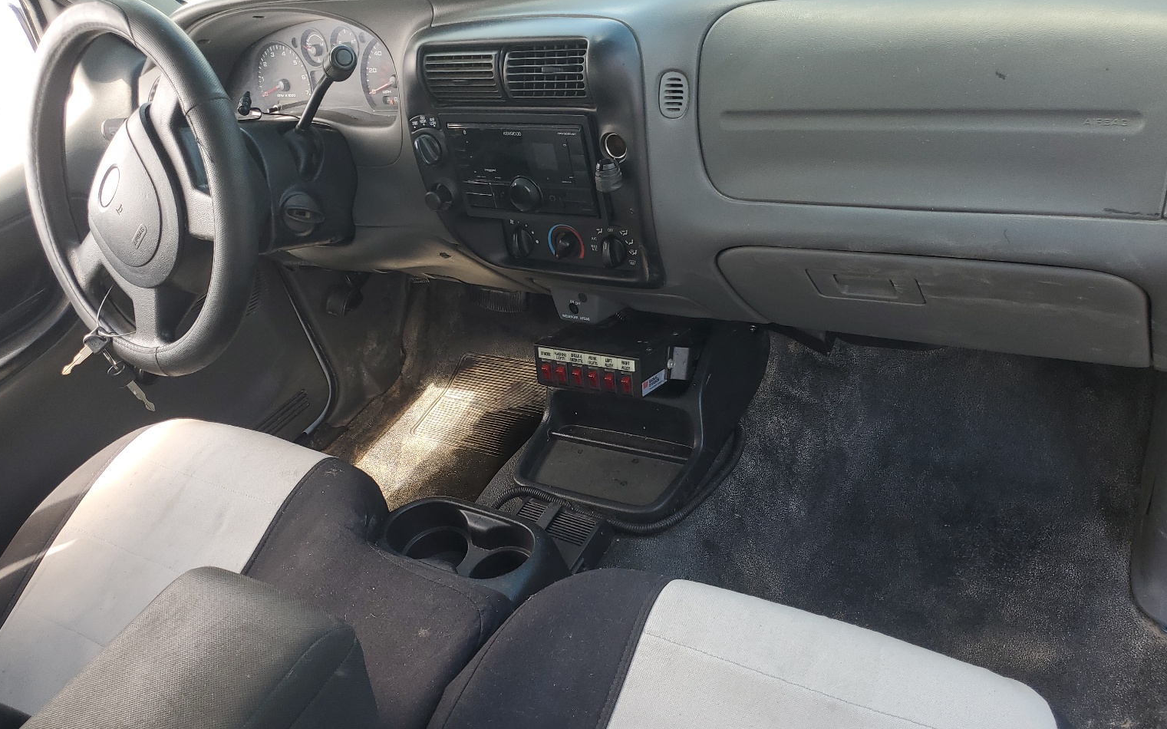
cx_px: 559
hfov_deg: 64.6
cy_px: 416
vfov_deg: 43.0
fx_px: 922
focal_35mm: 29
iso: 50
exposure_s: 1/159
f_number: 1.5
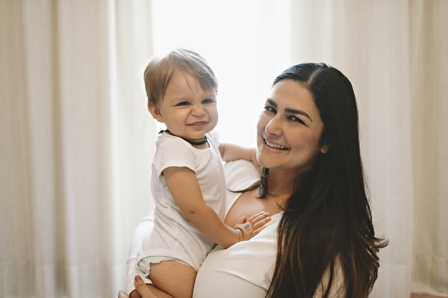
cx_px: 224
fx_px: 435
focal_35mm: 35
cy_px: 149
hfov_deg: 54.5
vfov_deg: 37.8
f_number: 2.2
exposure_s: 1/160
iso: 800
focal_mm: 35
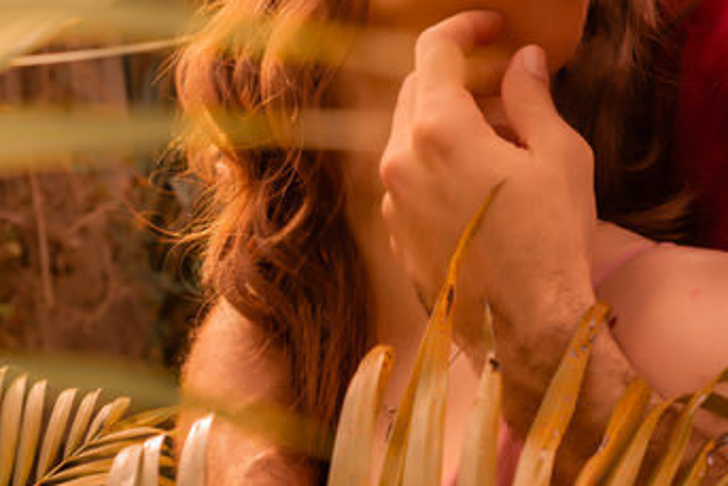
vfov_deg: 13.8
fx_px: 1983
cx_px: 388
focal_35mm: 98
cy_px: 15
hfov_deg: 20.8
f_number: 5.6
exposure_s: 1/200
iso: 320
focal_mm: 35
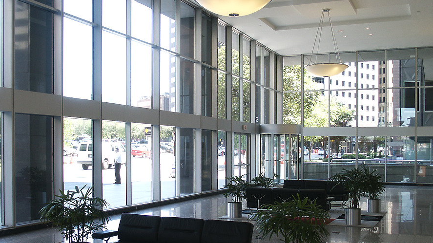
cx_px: 216
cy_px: 152
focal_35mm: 42
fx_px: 482
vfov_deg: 28.2
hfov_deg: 48.4
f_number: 3
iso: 64
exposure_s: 1/90
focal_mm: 7.92
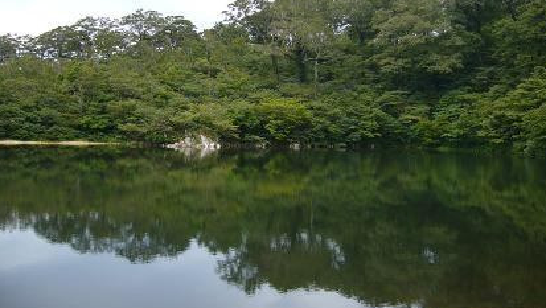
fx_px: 565
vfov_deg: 30.5
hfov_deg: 51.6
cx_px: 274
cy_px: 135
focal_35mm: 39
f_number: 2.8
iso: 80
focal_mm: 5.8
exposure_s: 1/200
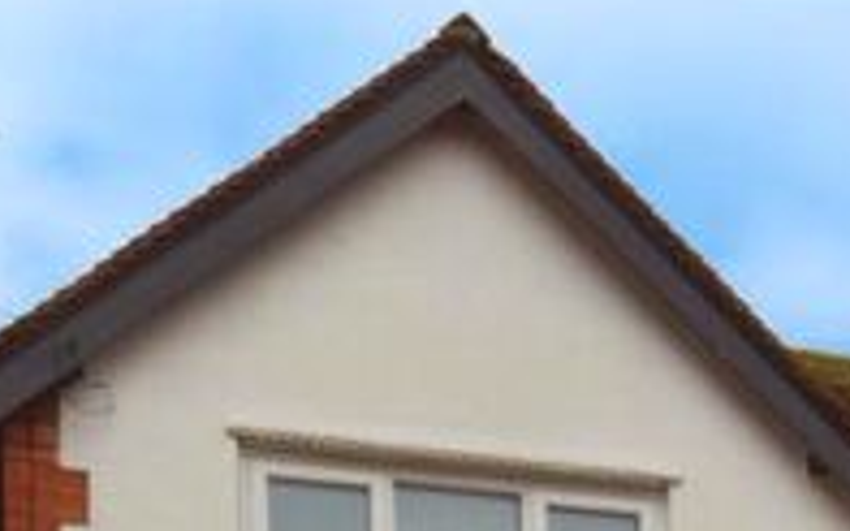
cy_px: 952
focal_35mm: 60
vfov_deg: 17.6
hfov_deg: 34.0
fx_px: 1385
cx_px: 522
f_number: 9
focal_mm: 11
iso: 200
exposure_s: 1/320
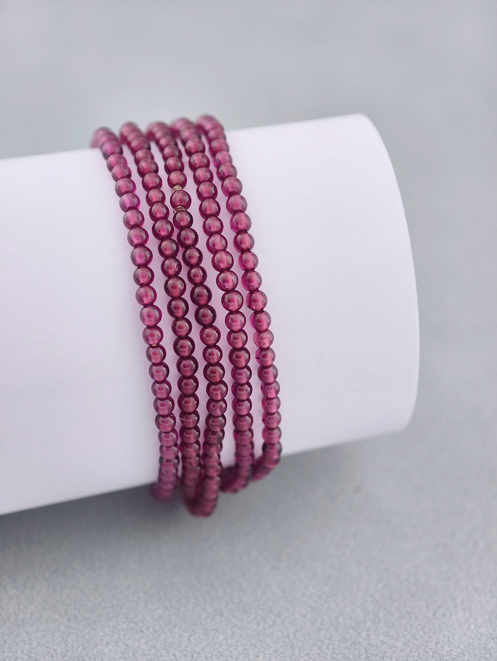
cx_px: 248
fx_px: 1623
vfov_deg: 23.0
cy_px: 330
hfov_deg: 17.4
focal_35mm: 85
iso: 125
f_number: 2.67
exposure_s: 1/160
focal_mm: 22.48
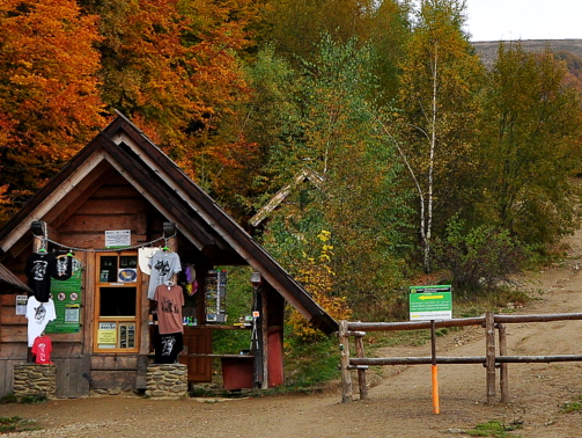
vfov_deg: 14.3
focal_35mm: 103
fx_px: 1733
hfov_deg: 19.1
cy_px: 127
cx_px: 273
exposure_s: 1/250
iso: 400
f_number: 8
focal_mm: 30
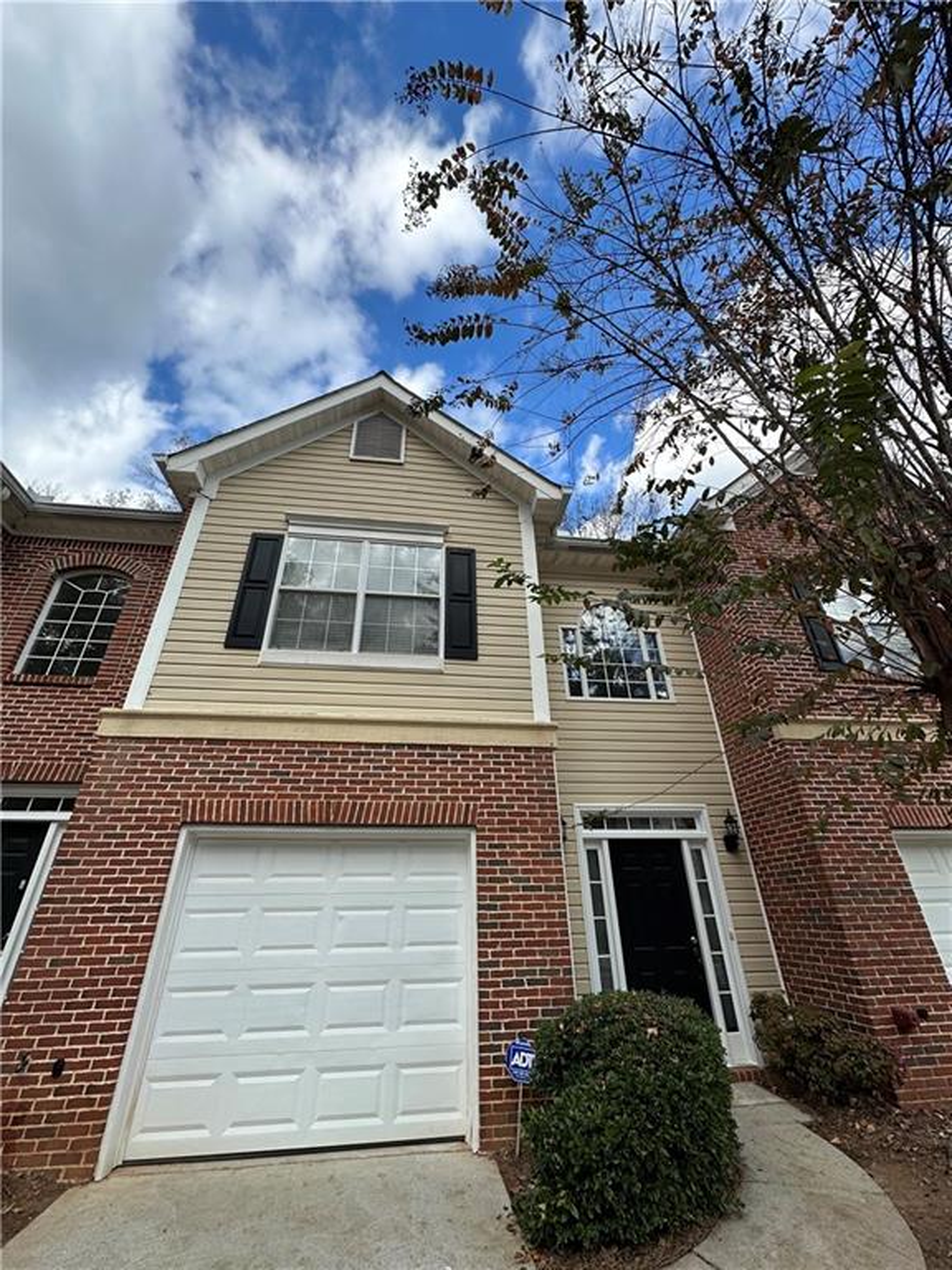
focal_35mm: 14
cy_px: 635
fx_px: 513
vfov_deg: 102.1
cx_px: 476
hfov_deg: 85.7
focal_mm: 2.22
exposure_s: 1/636
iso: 40
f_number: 2.2
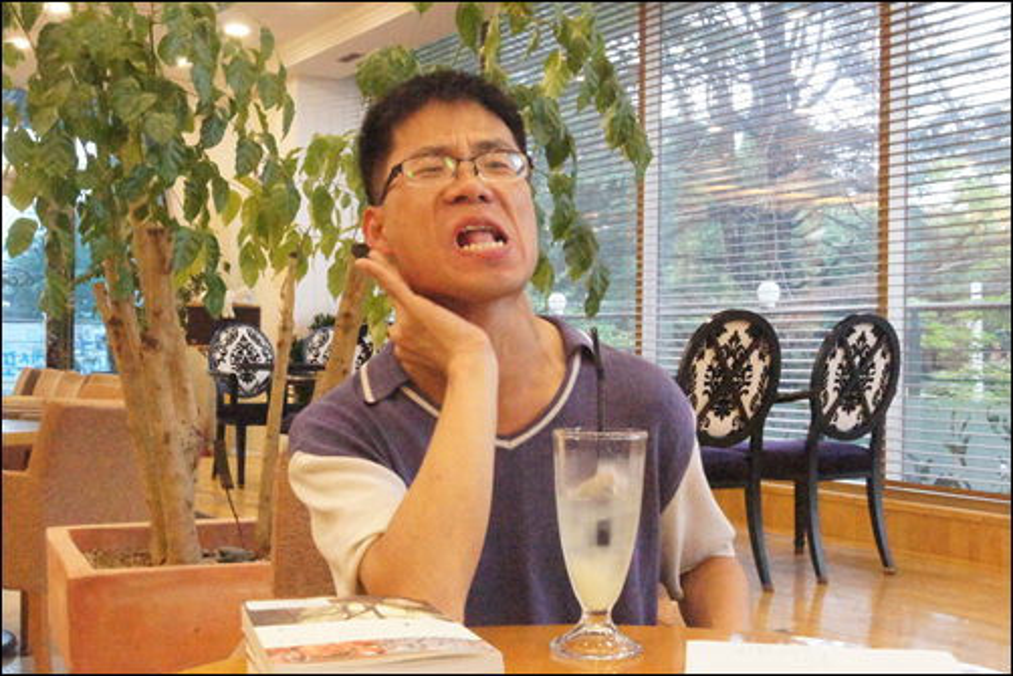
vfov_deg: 29.9
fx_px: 1267
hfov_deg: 43.6
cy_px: 338
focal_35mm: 45
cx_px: 506
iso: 12800
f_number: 22
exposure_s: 1/20
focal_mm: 30
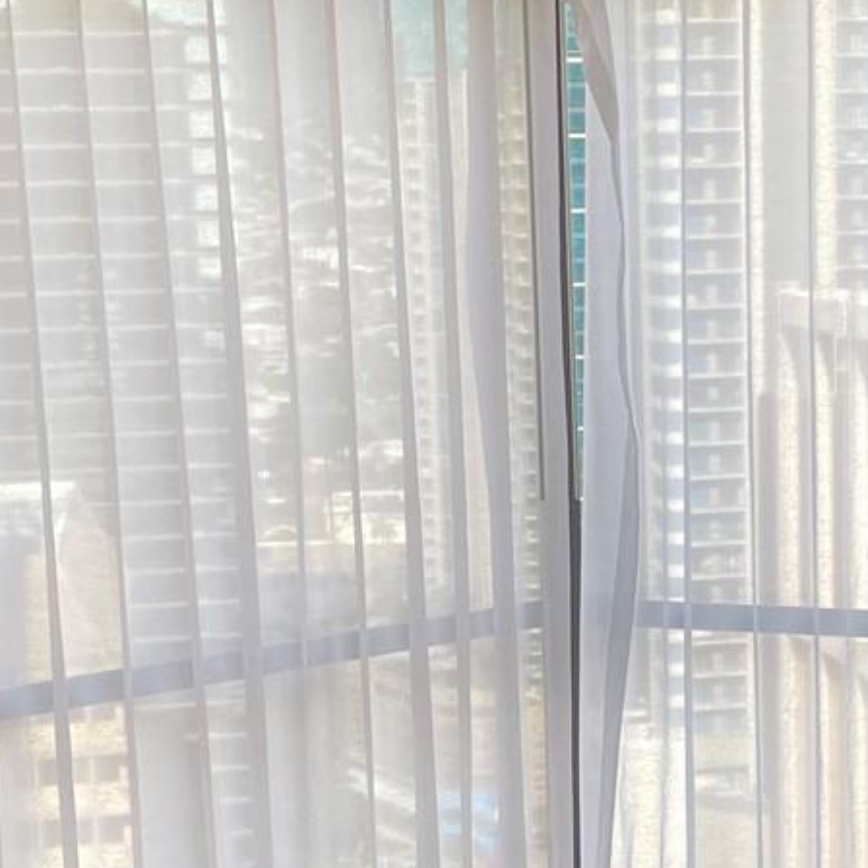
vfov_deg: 20.9
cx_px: 630
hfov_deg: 21.0
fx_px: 2326
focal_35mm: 82
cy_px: 686
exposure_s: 1/120
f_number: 1.6
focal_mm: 4.2
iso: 80
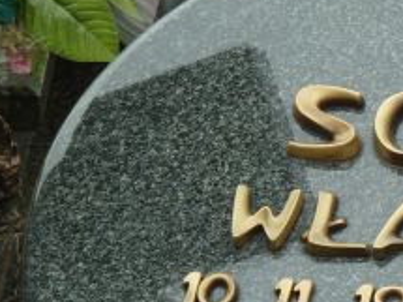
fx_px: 4433
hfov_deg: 5.2
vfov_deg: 3.9
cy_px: 272
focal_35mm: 381
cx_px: 467
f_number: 4.4
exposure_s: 1/100
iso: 80
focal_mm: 21
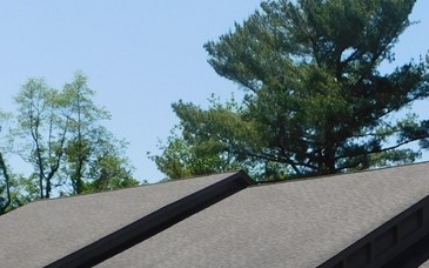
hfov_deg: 19.5
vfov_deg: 12.0
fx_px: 1251
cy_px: 297
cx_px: 196
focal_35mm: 107
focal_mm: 6.3
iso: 125
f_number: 3.5
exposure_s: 1/1250
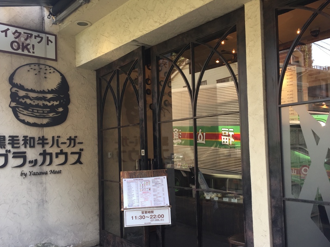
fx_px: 315
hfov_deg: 55.4
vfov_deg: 42.9
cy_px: 139
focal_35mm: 33
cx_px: 164
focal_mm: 4.15
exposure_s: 1/120
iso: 50
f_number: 2.2
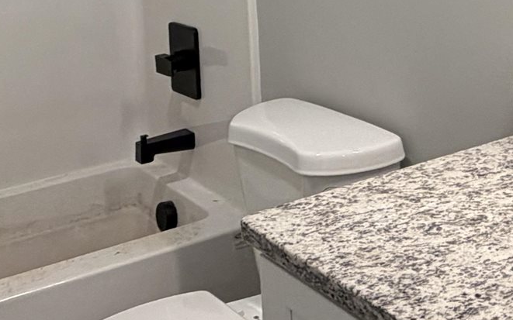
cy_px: -82
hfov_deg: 29.4
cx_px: 379
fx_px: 965
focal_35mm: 69
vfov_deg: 17.8
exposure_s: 1/120
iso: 200
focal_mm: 2.22
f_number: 2.2
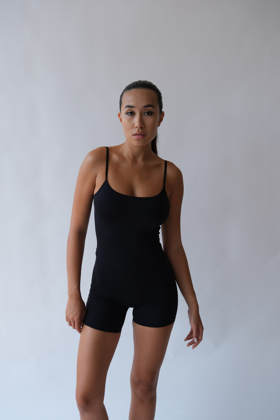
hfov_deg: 32.6
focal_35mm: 41
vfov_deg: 47.4
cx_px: 140
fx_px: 478
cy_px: 210
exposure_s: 1/60
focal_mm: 27.5
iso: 125
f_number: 5.6
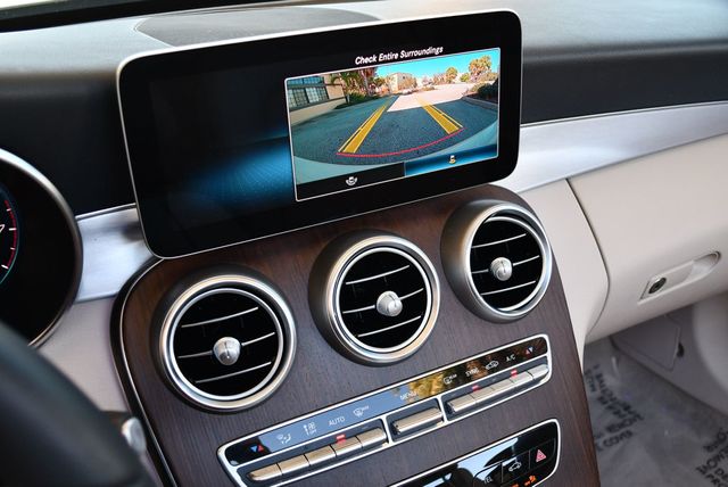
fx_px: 729
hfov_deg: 53.1
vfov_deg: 36.9
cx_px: 364
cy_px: 244
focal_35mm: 36
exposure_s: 1/250
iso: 450
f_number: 3.5
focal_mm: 18
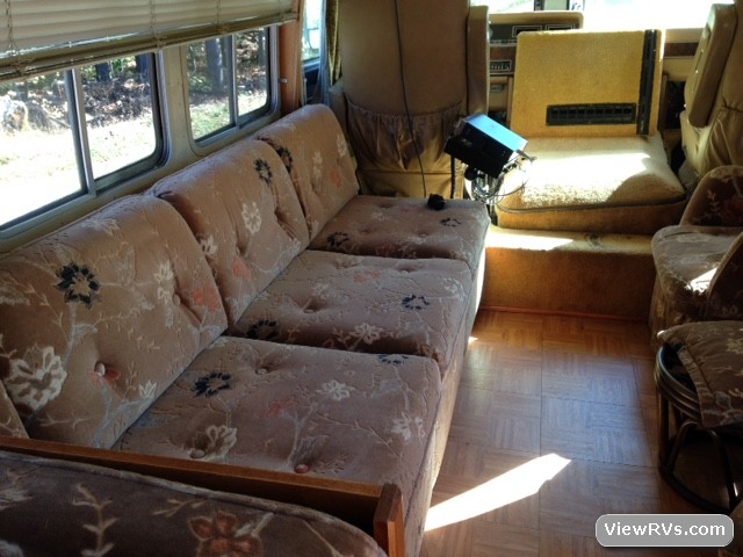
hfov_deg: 55.4
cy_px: 278
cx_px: 372
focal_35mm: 33
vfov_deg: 42.9
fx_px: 708
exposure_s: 1/60
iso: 64
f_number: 2.4
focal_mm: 4.12
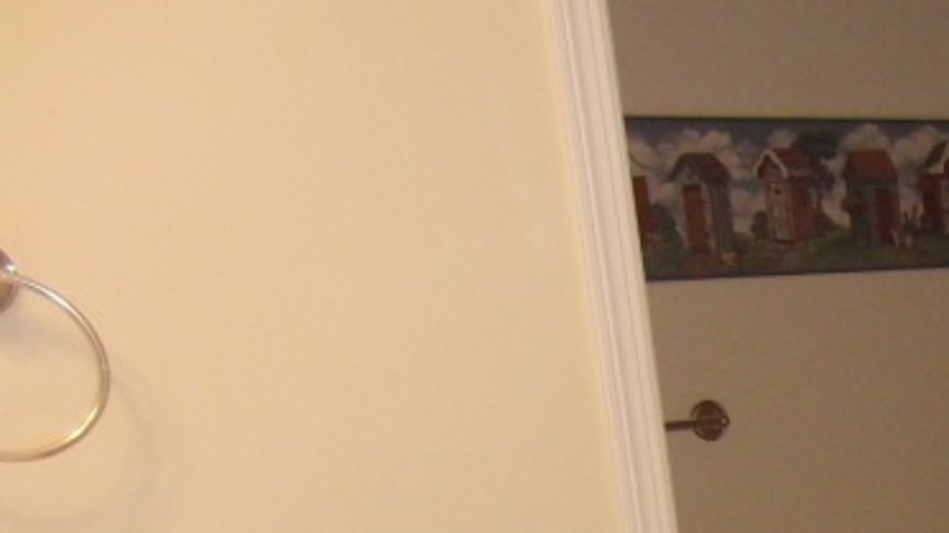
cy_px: 857
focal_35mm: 72
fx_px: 1811
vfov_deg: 15.2
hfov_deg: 25.0
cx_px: 1270
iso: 400
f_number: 3.2
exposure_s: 1/60
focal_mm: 4.3
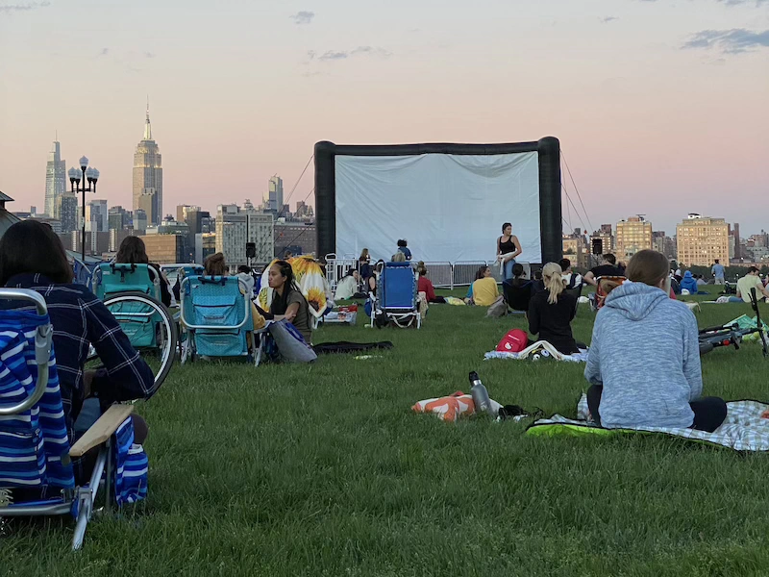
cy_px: 288
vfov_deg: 28.0
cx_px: 384
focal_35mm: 52
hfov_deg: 36.8
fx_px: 1155
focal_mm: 6
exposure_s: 1/122
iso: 64
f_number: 2
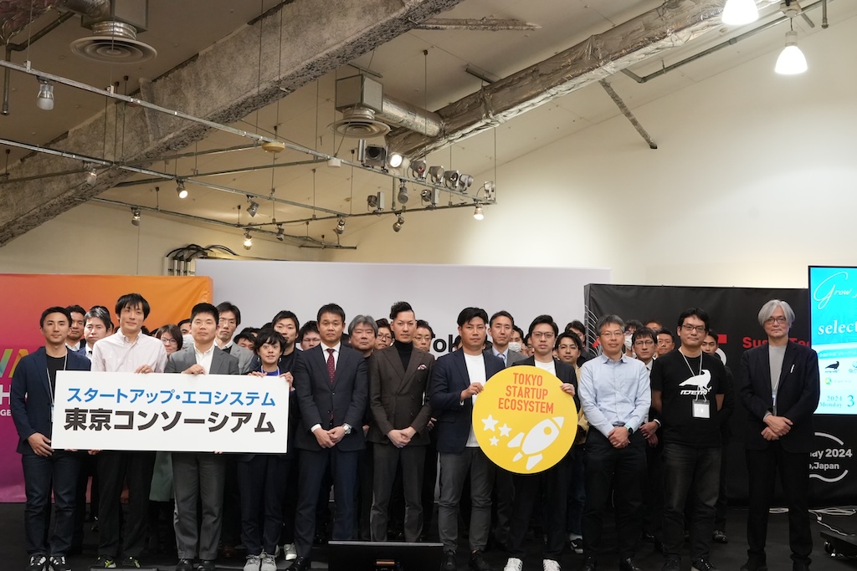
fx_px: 1000
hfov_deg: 46.4
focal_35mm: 42
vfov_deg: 31.9
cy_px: 286
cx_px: 428
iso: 4000
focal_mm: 28
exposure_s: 1/60
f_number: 10
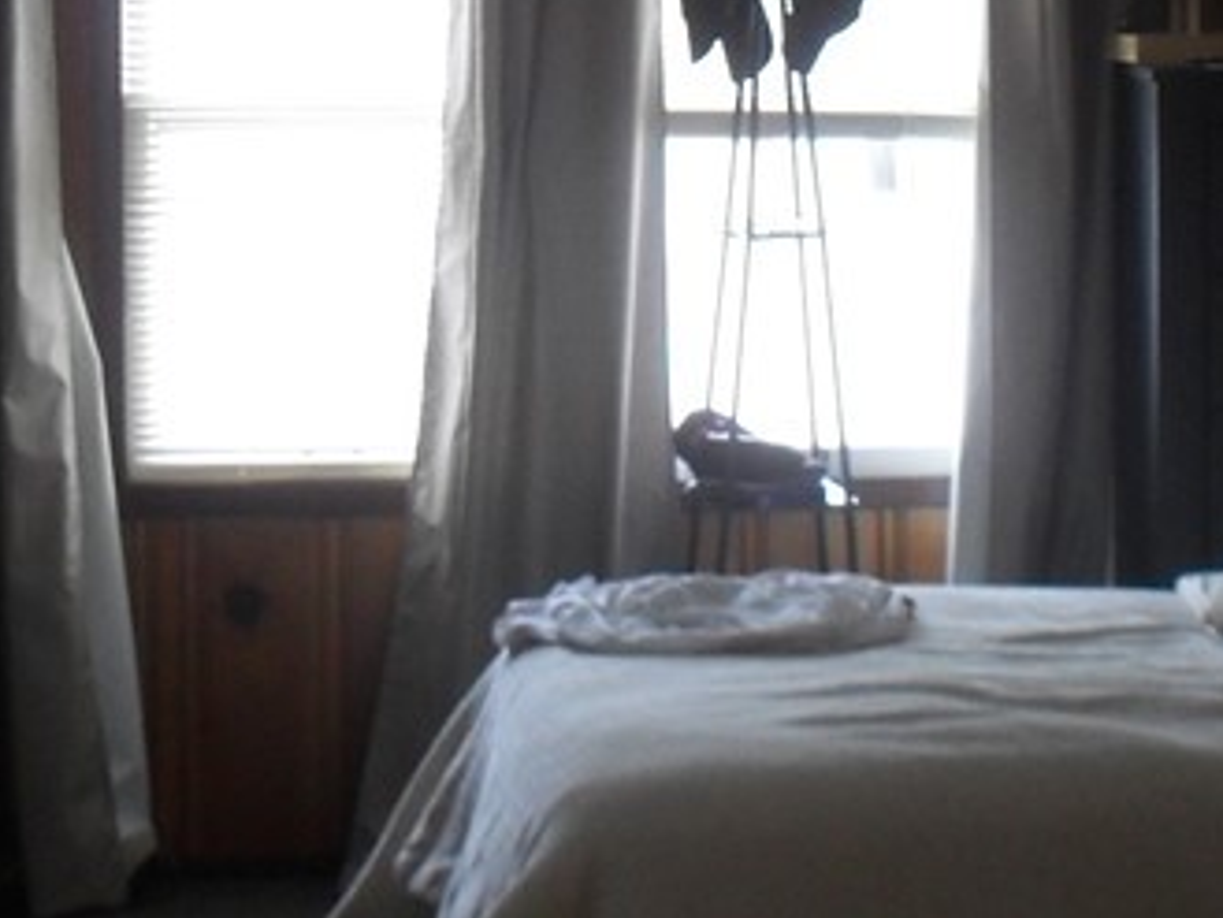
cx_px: 710
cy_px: 89
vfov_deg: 13.5
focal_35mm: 109
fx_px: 3852
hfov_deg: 18.0
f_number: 3.2
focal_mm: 6.3
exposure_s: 1/15
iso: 200
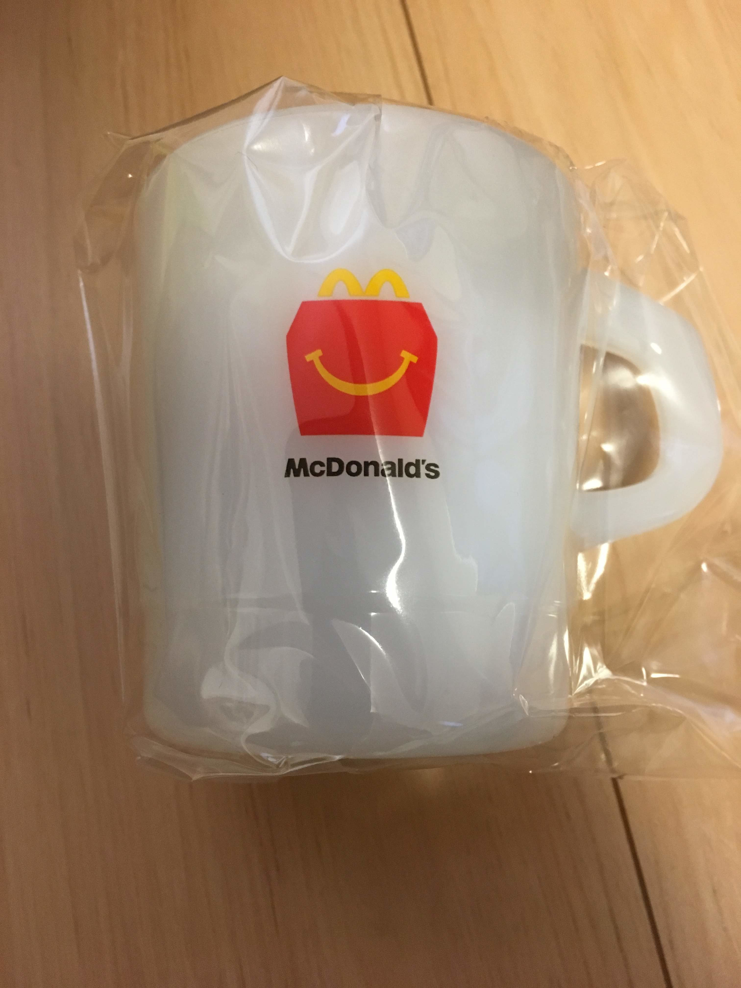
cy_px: 494
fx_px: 828
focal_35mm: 29
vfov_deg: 61.7
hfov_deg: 48.2
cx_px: 370
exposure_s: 1/30
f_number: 2.2
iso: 125
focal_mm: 4.15
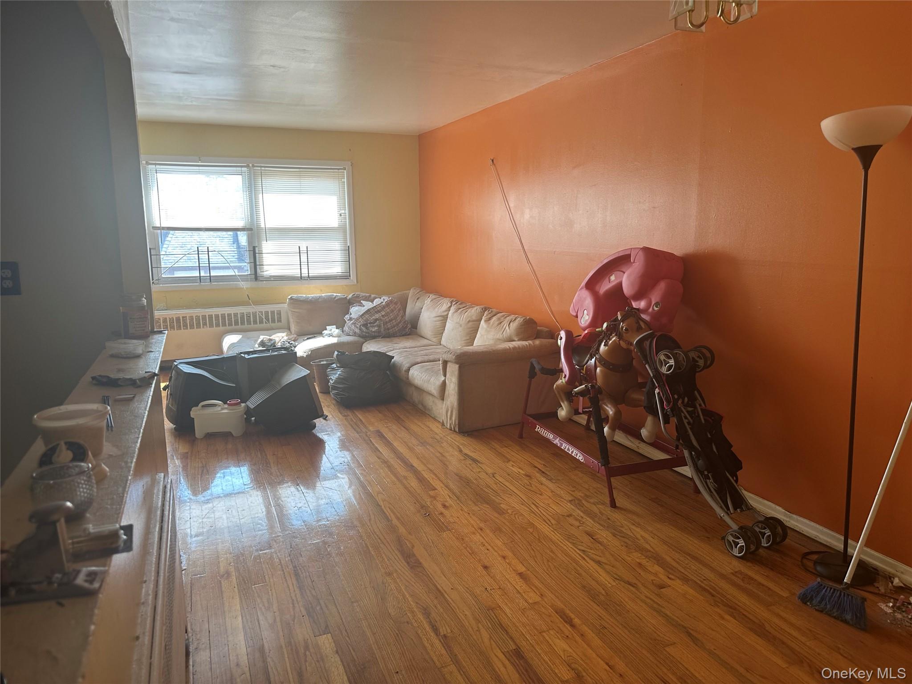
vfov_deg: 56.8
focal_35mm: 24
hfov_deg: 71.6
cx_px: 456
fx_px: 632
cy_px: 342
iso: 64
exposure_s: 1/121
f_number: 1.78
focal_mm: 6.86
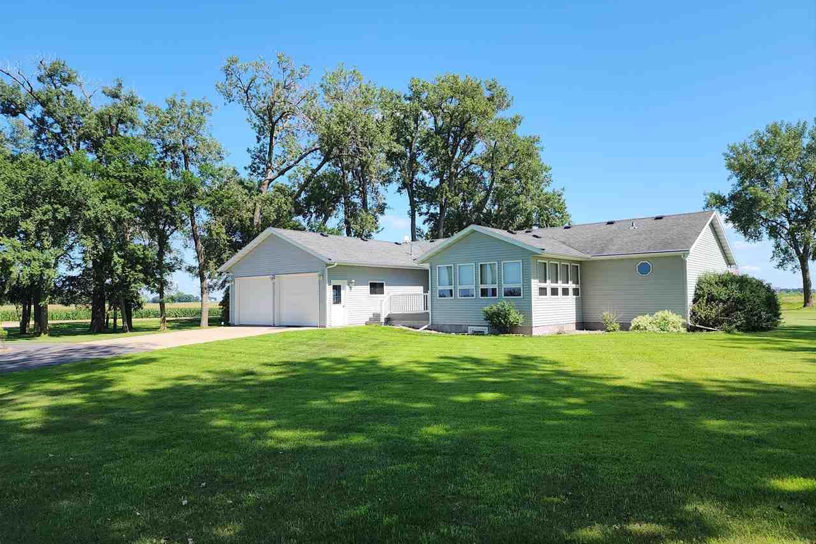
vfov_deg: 53.1
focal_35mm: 24
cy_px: 280
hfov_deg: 73.7
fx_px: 544
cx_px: 409
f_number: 1.8
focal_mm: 6.4
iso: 12
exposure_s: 1/562
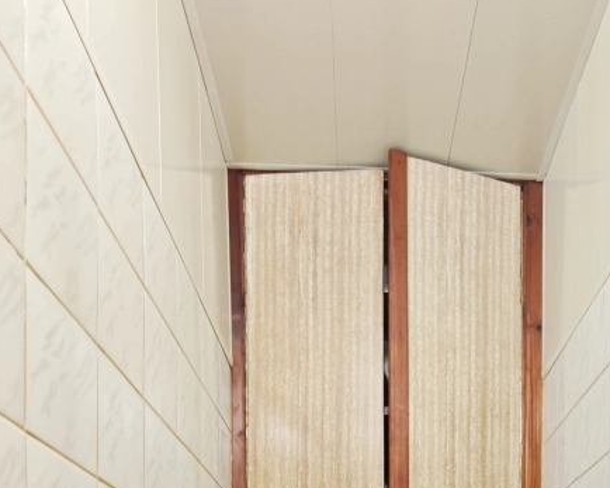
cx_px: 406
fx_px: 614
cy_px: 671
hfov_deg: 51.9
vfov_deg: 31.0
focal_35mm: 34
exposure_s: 1/33.3
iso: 640
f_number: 2.2
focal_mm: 2.16
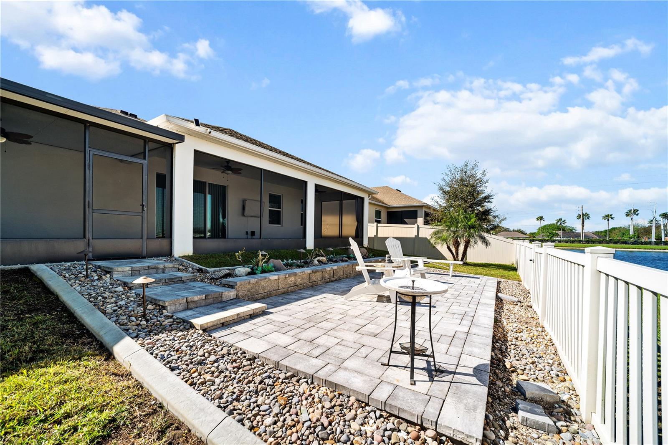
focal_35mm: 14
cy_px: 222
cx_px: 334
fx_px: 260
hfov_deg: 104.3
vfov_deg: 81.2
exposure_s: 1/100
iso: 100
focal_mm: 14
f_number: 5.6
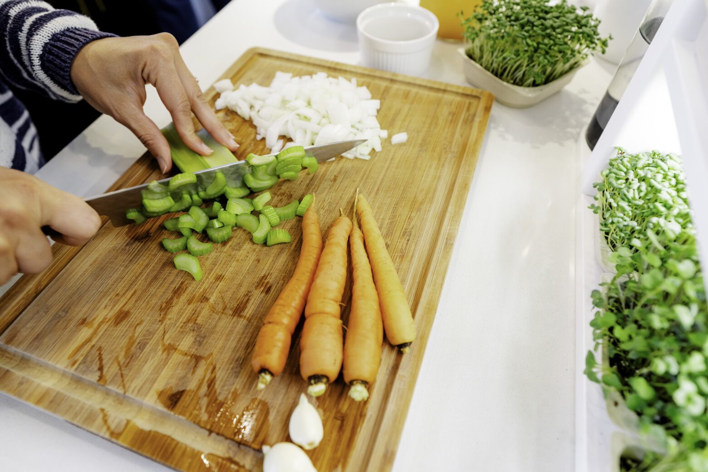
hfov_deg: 76.1
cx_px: 354
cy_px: 236
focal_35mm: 23
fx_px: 452
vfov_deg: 55.1
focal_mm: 23
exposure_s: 1/100
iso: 640
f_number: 3.5
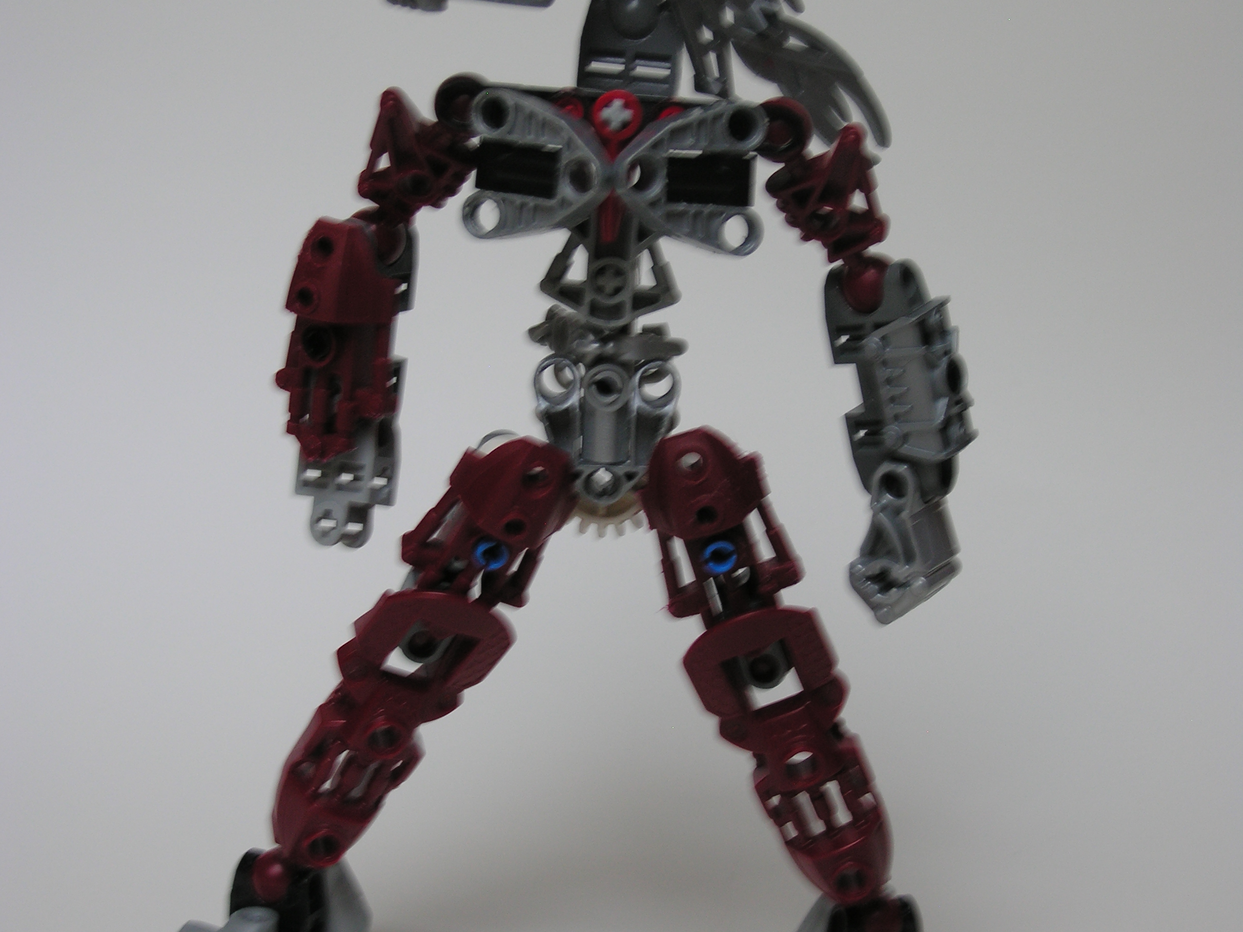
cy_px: 455
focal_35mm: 70
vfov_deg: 21.0
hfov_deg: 27.8
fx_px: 2514
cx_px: 621
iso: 50
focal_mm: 13.2
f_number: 3.7
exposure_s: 1/7.9
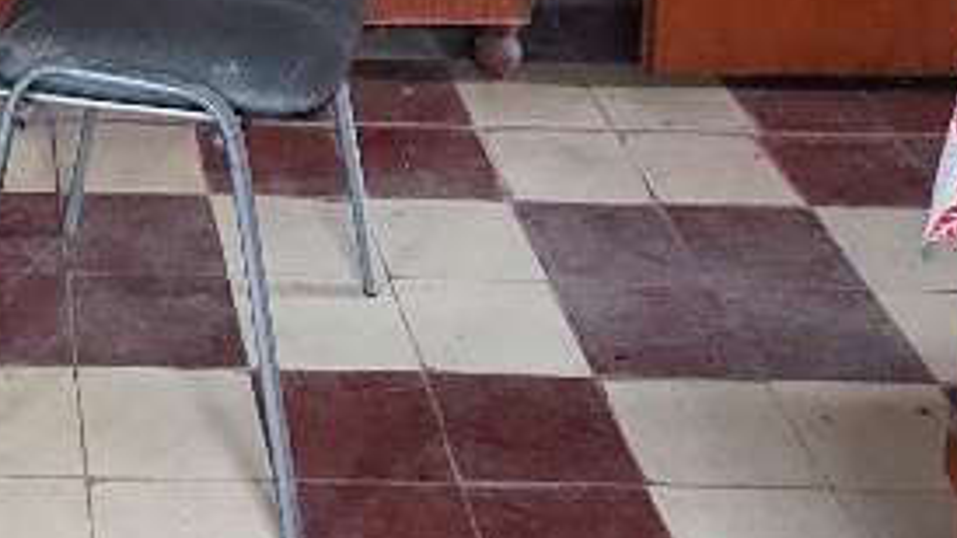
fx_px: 2182
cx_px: -49
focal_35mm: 86
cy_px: -554
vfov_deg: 12.3
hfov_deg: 23.5
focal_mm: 5.23
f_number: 1.8
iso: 1250
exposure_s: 1/25
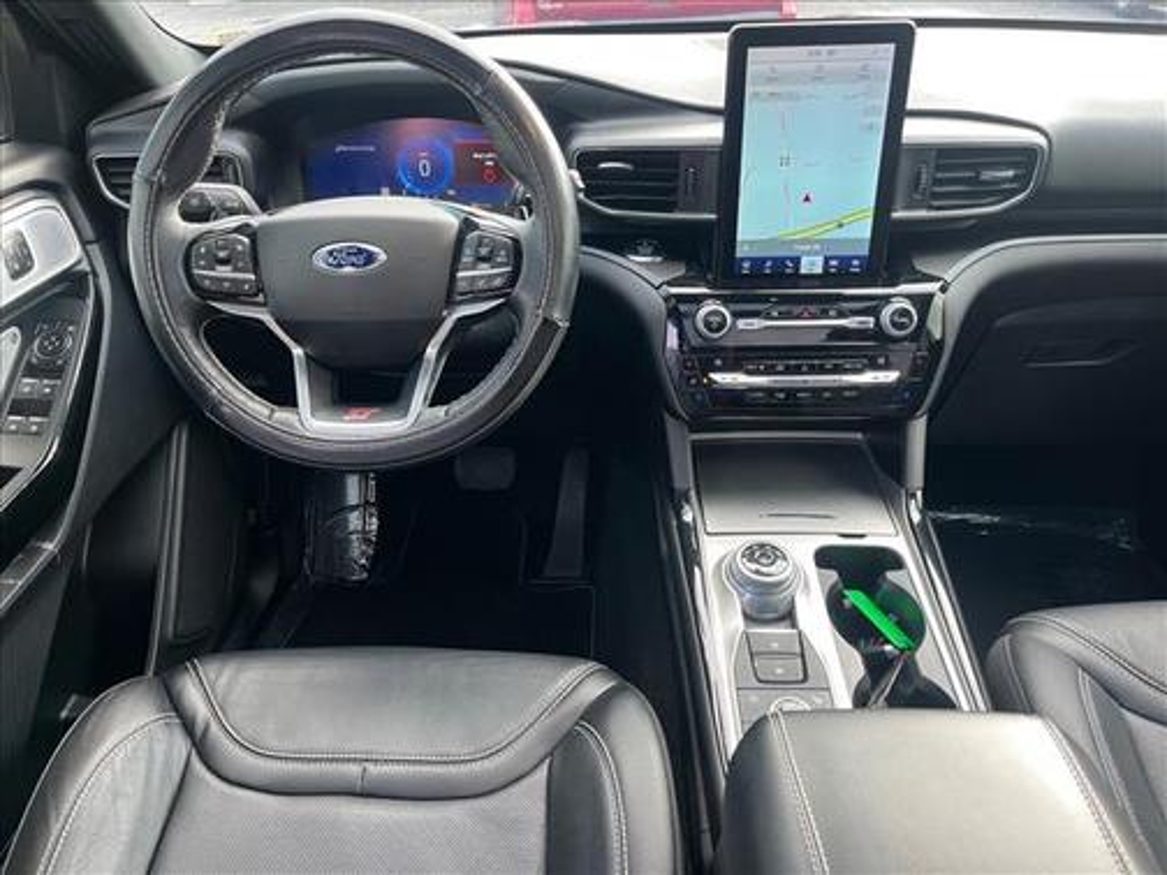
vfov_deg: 53.1
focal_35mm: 26
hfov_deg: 67.3
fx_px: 877
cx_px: 584
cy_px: 438
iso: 125
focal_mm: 5.1
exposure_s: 1/100
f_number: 1.6
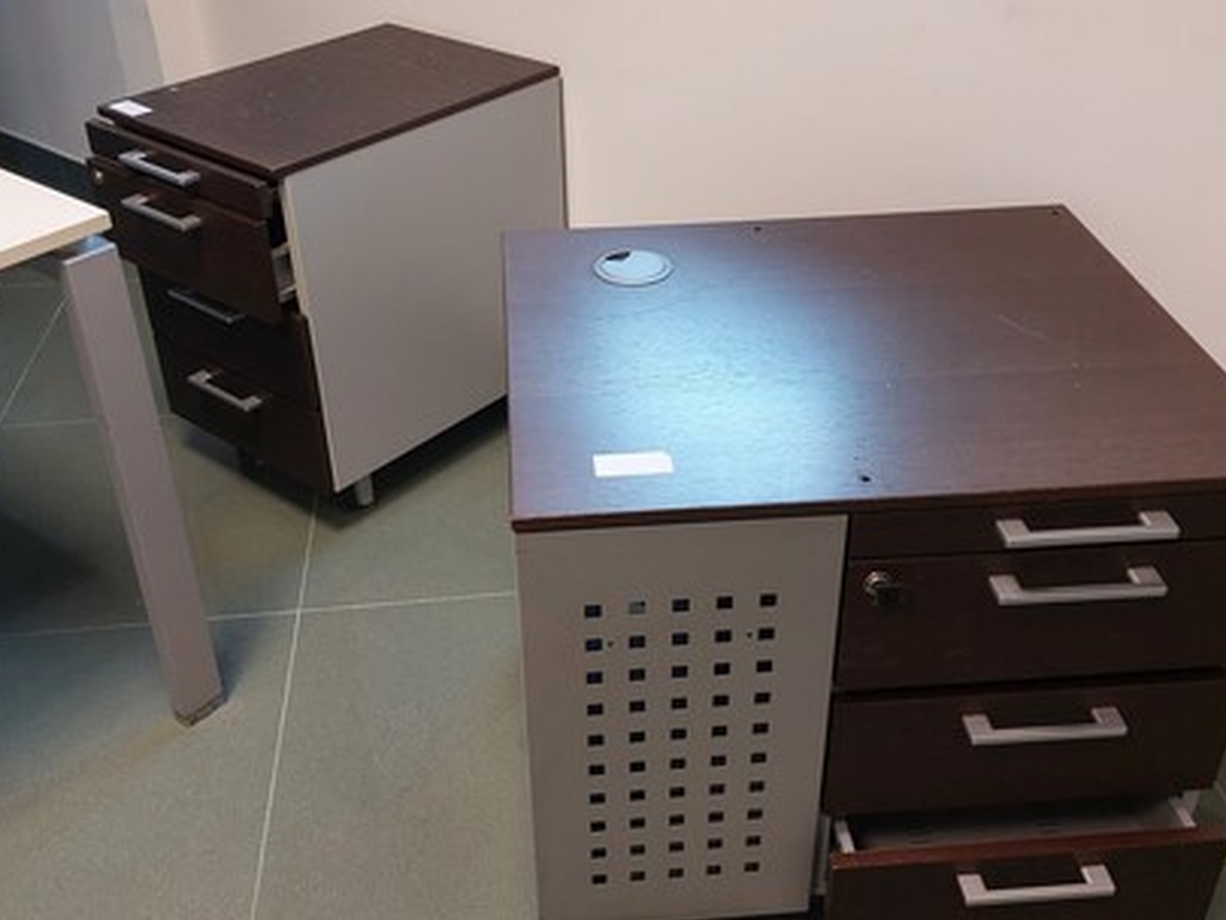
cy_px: 439
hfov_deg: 50.1
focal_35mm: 37
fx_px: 1311
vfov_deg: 38.7
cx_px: 624
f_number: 1.8
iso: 320
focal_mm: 5.23
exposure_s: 1/50
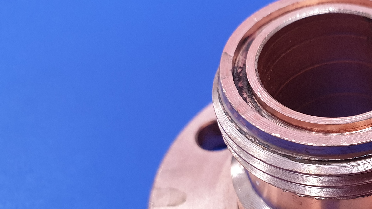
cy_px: 188
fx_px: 582
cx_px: 354
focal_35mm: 59
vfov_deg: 20.0
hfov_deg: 33.1
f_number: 2.4
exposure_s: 1/50
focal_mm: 4.3
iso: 320
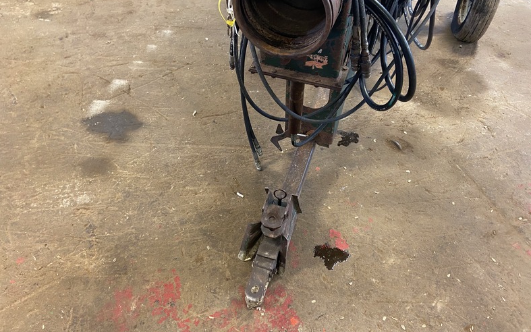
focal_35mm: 28
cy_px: 146
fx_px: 405
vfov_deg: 44.5
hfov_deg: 66.5
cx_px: 269
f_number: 1.8
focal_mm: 4.25
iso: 320
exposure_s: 1/60
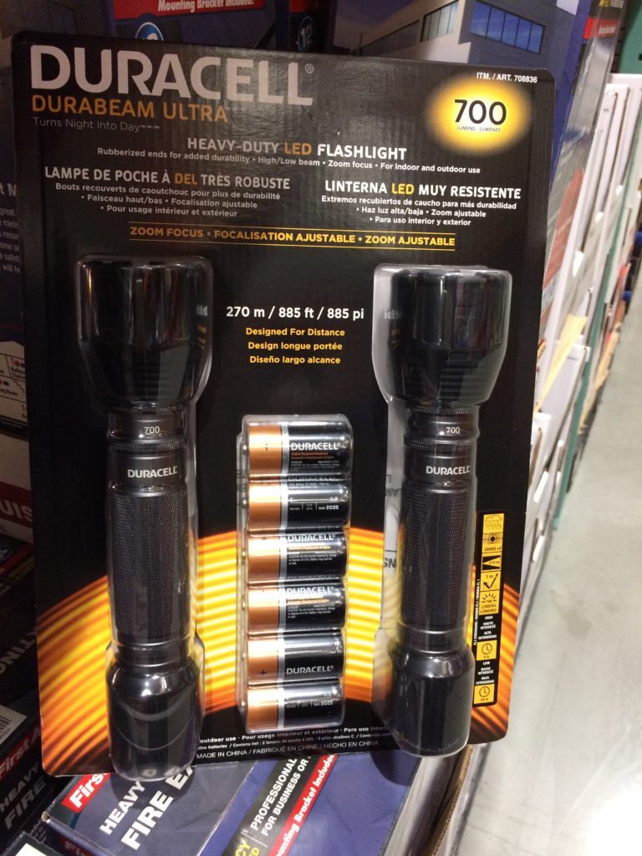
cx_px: 321
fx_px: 717
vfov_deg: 61.7
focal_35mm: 29
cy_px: 428
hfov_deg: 48.2
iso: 200
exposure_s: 1/30
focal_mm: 4.15
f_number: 2.2
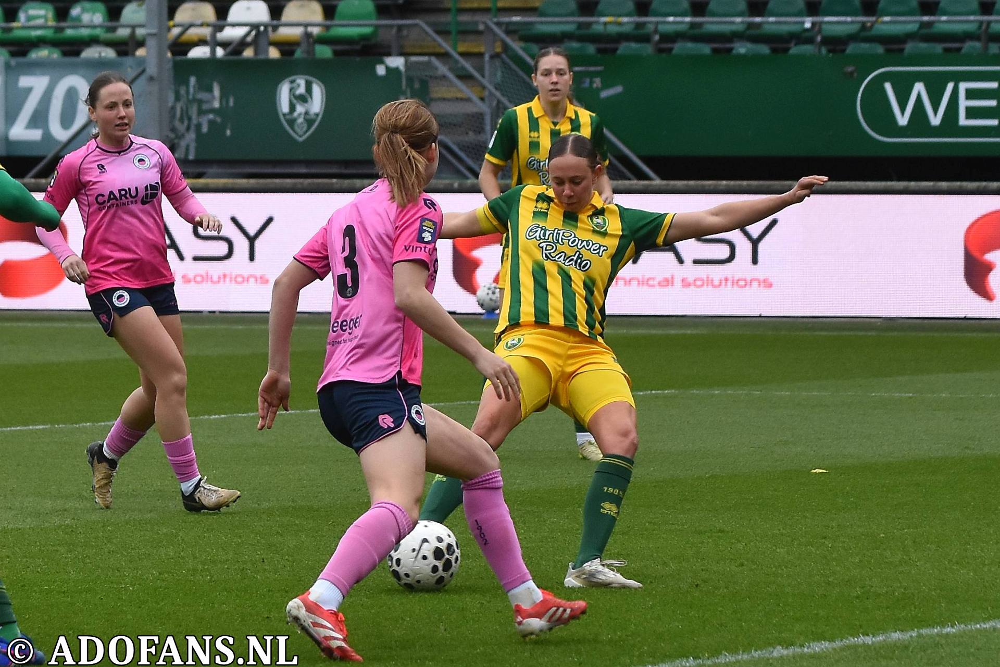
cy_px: 334
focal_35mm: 120
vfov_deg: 11.4
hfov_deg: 17.1
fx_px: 3333
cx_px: 500
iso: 500
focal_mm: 80
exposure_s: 1/800
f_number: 4
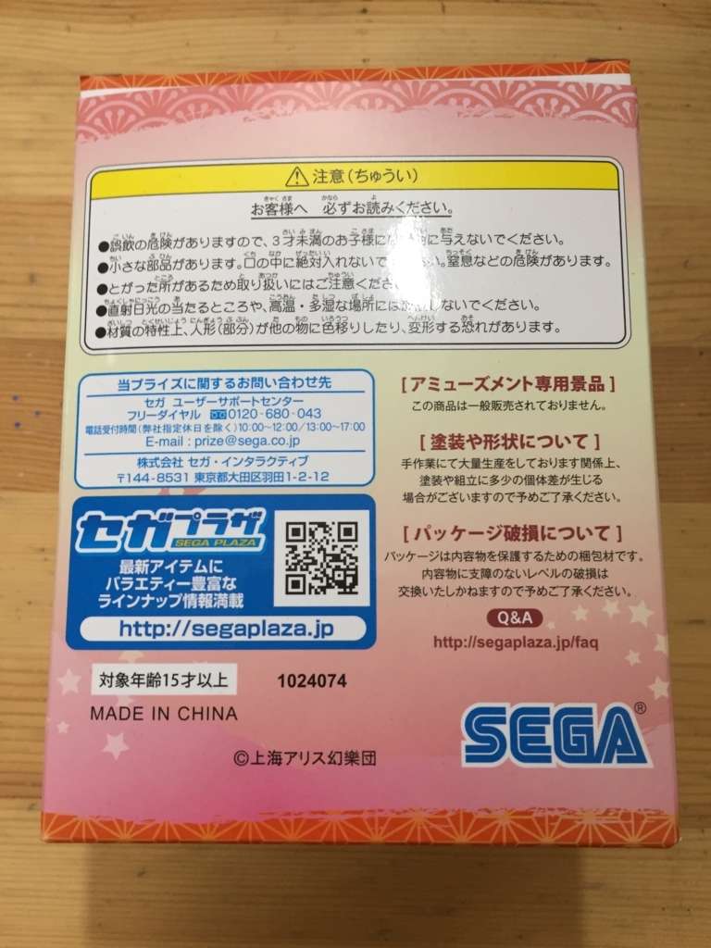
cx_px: 356
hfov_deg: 48.2
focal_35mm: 29
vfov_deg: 61.7
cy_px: 474
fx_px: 794
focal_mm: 4.15
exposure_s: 1/33
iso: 125
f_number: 2.2
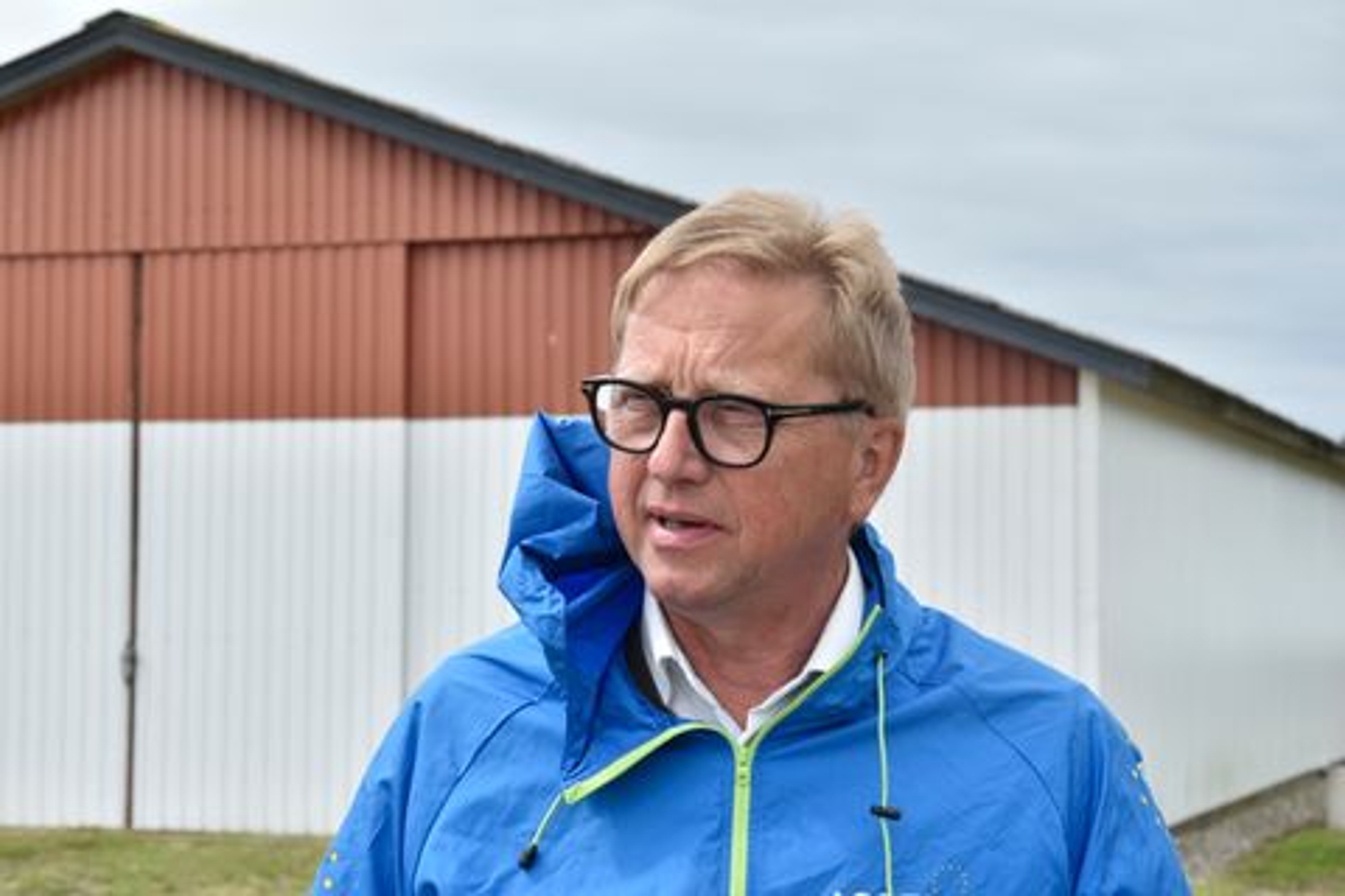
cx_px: 672
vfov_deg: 17.5
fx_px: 2914
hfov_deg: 26.0
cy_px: 448
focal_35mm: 78
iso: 100
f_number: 8
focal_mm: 52
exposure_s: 1/250
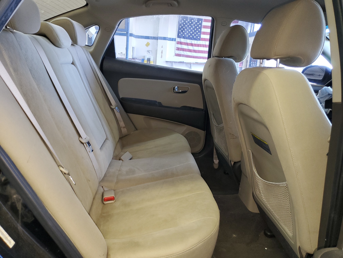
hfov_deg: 67.3
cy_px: 129
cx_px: 172
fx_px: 258
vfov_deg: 53.1
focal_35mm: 26
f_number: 1.5
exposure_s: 1/30
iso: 104
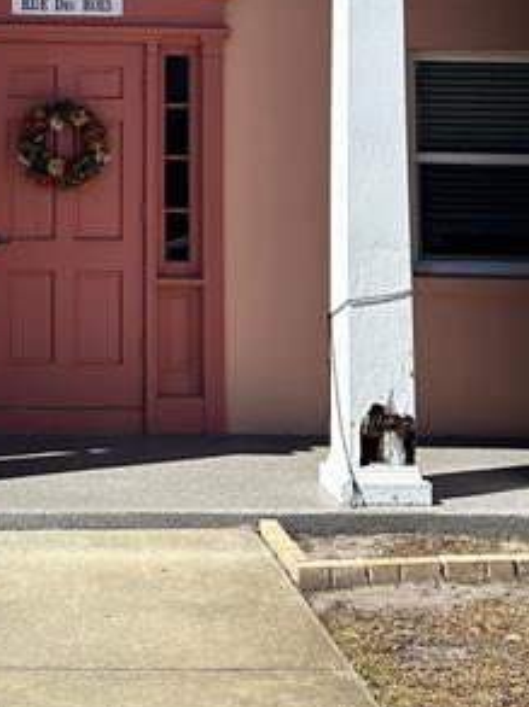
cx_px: 46
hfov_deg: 22.6
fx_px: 1286
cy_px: 48
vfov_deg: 29.3
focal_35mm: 63
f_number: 1.78
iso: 80
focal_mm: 6.86
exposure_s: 1/4762
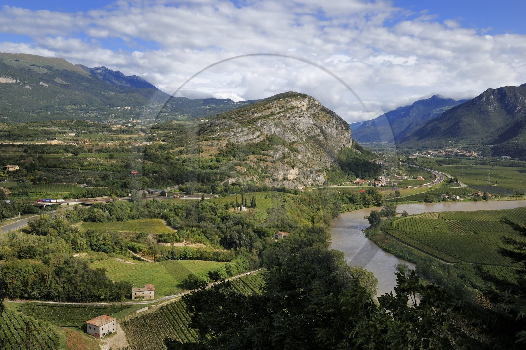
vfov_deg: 41.0
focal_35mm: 32
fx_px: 467
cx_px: 263
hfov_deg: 58.8
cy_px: 175
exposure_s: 1/400
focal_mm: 32
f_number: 13
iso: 400
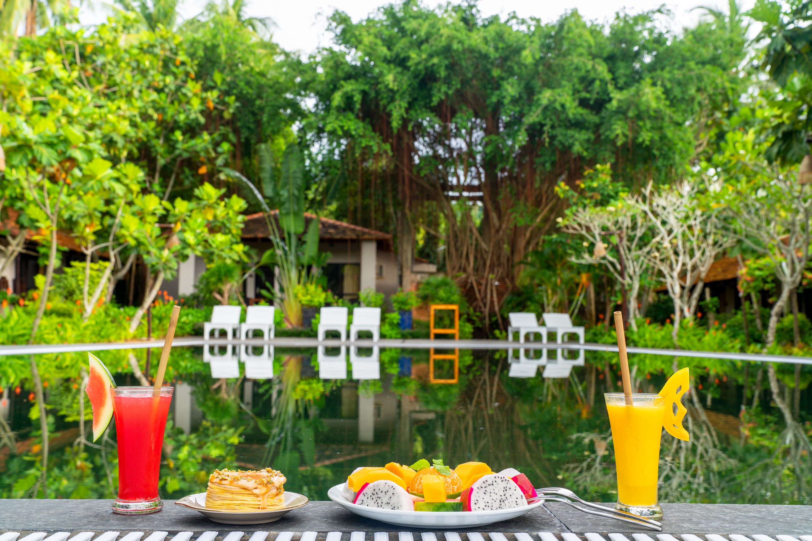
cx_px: 406
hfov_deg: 48.5
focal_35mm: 40
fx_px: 902
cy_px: 270
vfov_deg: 33.4
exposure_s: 1/20
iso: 100
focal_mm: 40
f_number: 8
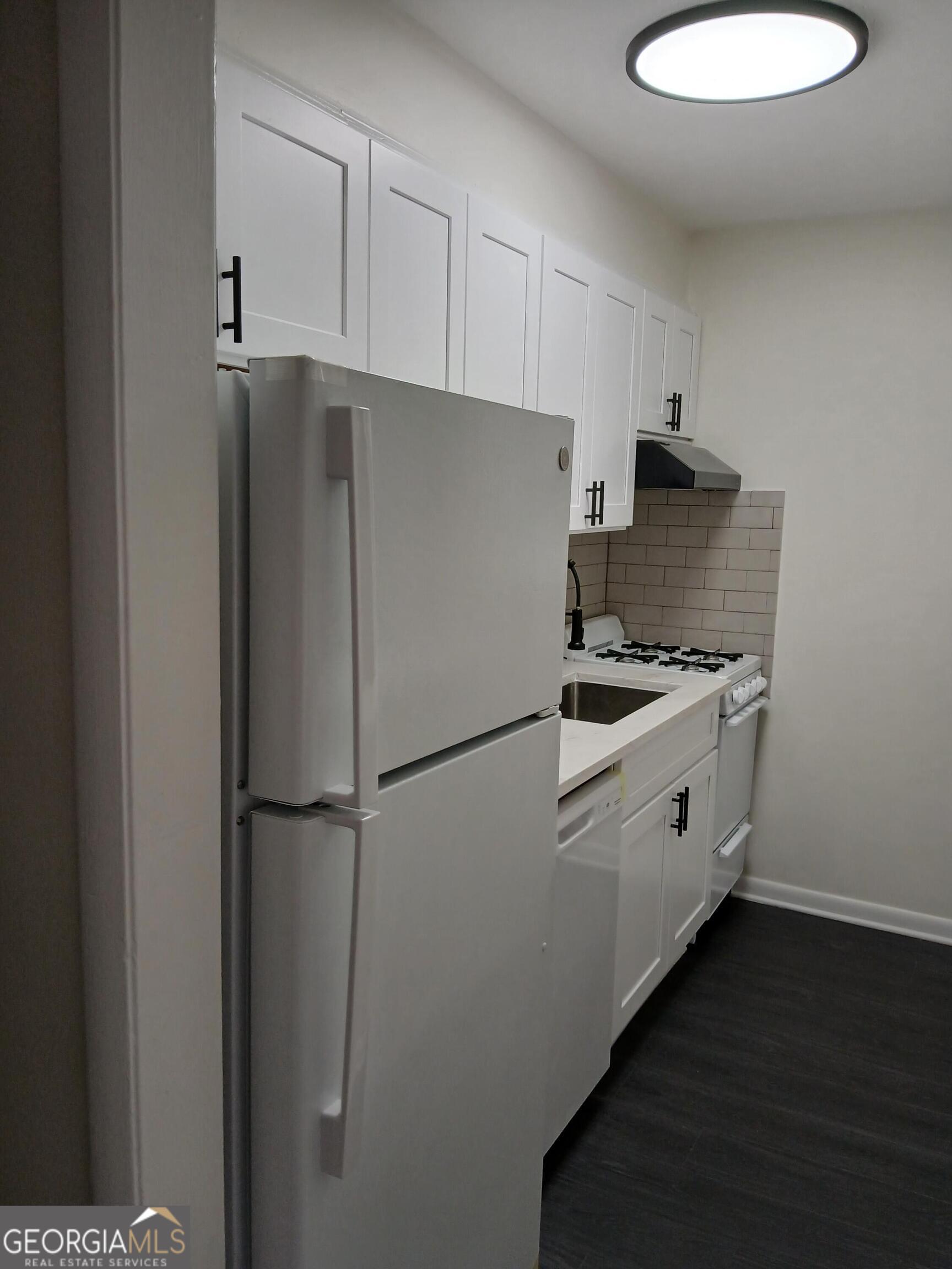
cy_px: 634
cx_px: 476
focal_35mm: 26
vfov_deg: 67.3
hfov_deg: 53.1
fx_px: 953
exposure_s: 1/60
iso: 100
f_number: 1.8
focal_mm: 3.98
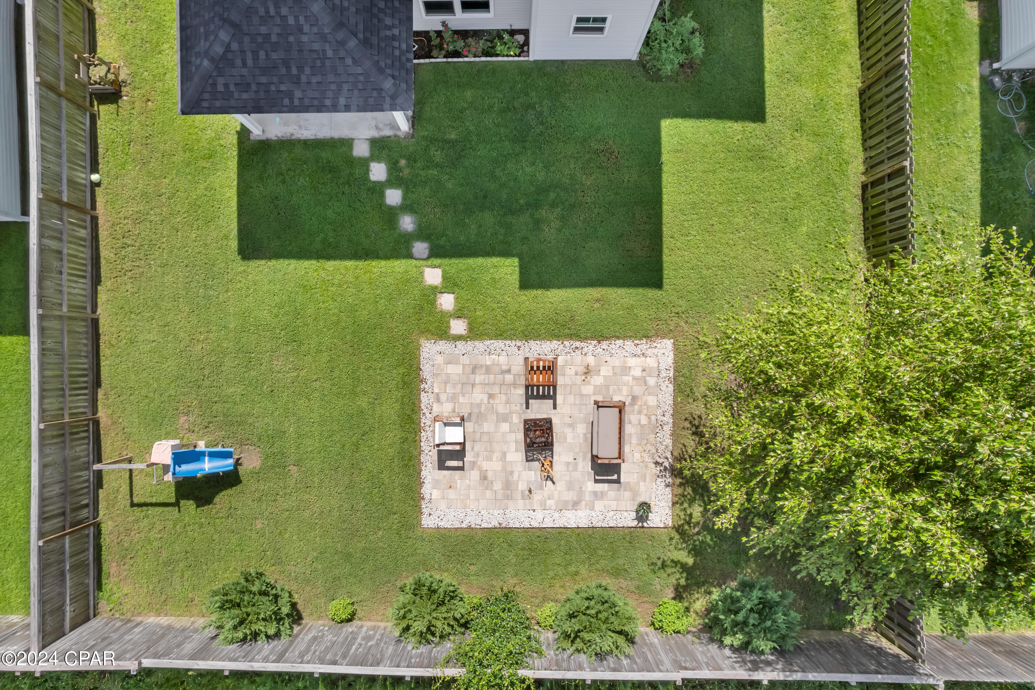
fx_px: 632
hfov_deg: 78.6
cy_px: 345
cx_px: 518
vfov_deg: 57.2
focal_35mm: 22
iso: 100
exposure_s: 1/1600
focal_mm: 8.38
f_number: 2.8
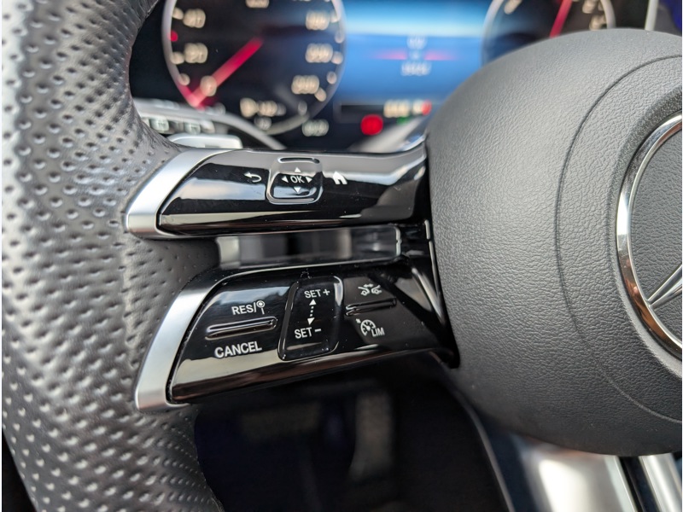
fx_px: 474
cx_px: 342
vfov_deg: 56.8
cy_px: 256
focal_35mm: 24
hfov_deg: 71.6
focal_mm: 6.9
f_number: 1.68
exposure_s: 1/100
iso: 217
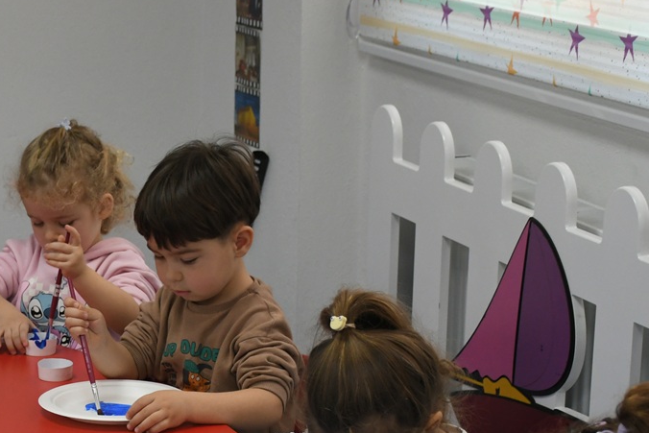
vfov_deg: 12.7
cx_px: 150
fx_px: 1929
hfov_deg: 18.9
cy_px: 420
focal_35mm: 107
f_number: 4.5
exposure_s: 1/250
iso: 1250
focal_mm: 35
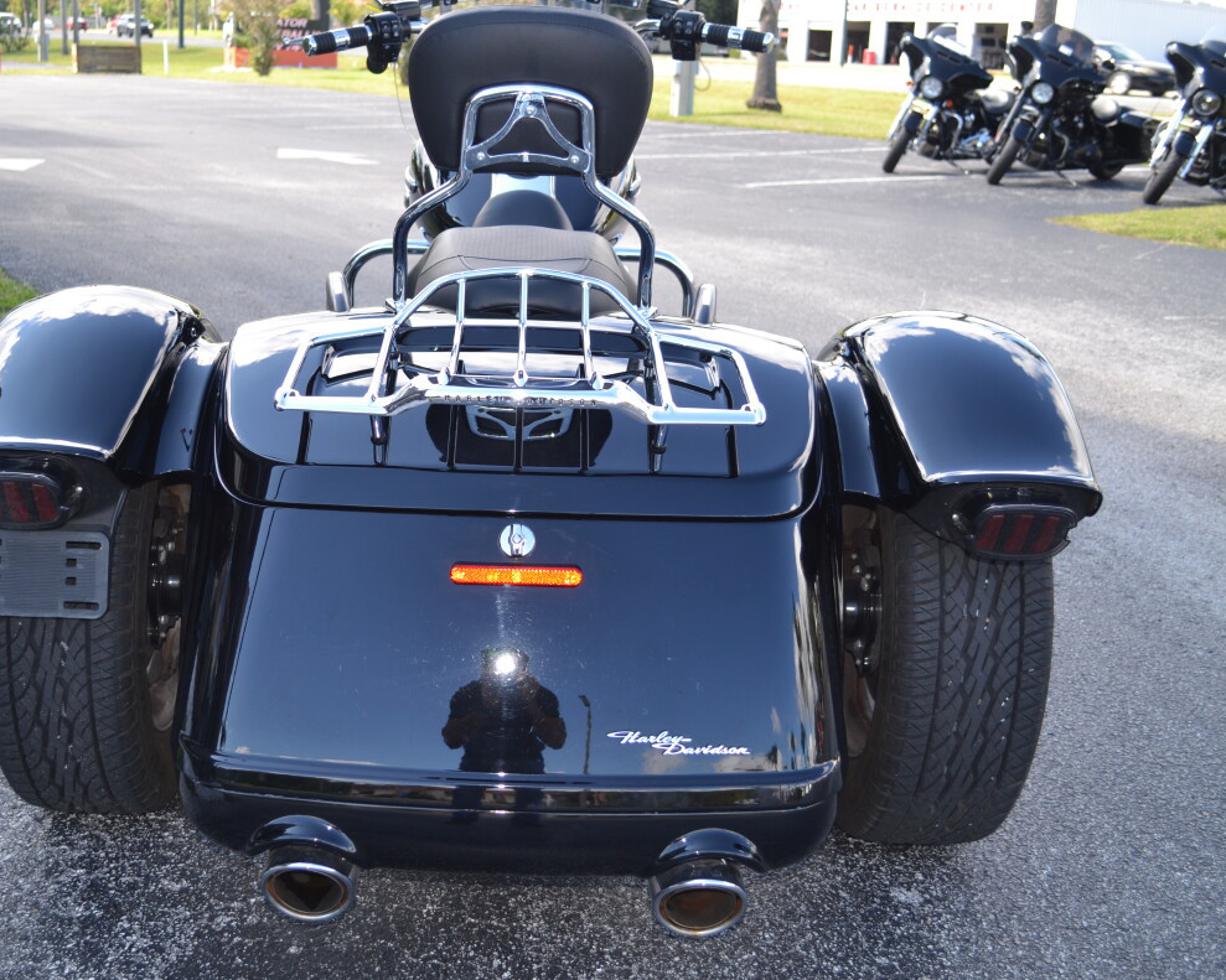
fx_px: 1488
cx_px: 517
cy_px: 491
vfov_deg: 36.5
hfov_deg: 44.6
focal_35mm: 41
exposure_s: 1/125
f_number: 4
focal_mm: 24
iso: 100
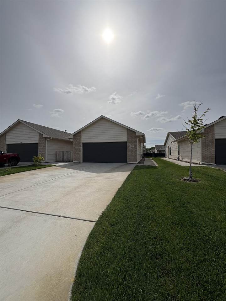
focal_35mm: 14
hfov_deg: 85.7
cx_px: 113
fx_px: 122
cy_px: 150
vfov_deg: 102.1
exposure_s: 1/6667
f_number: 2.2
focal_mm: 2.22
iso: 40
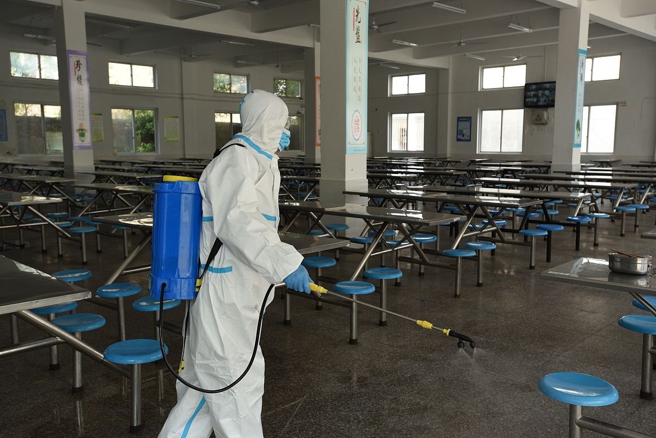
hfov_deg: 54.4
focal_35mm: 35
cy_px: 219
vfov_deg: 37.9
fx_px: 638
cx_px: 328
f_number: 5.6
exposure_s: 1/320
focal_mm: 35
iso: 800
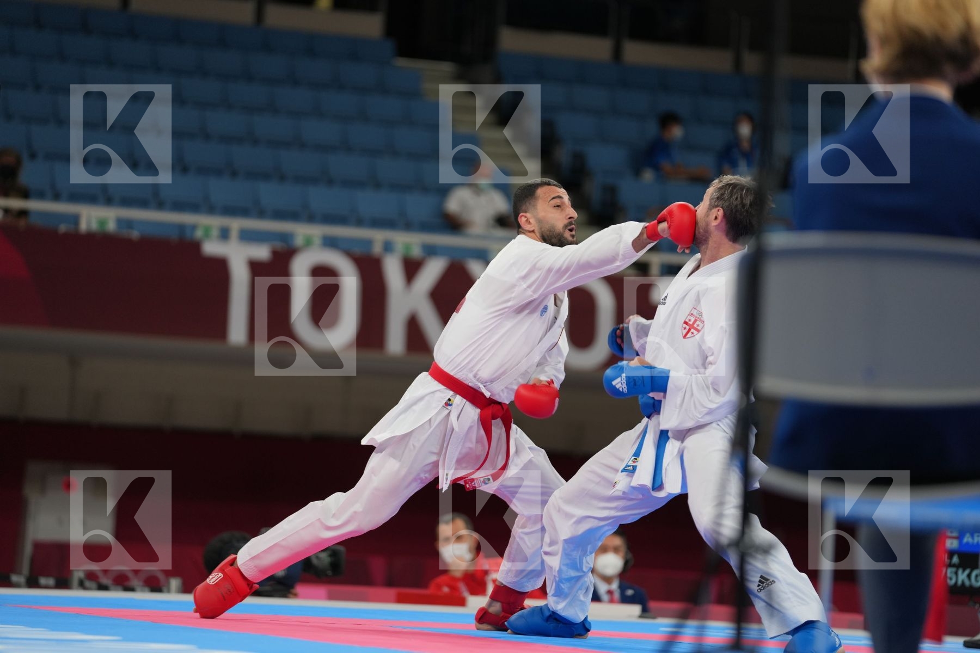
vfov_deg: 8.4
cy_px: 326
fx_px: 4464
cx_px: 490
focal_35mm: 164
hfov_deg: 12.5
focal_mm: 164
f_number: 2.8
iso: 640
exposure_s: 1/1000
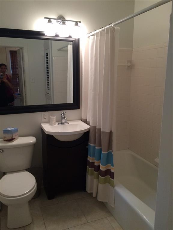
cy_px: 115
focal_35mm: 29
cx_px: 86
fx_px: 193
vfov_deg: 61.7
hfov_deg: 48.2
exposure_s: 1/30
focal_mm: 4.15
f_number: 2.2
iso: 100
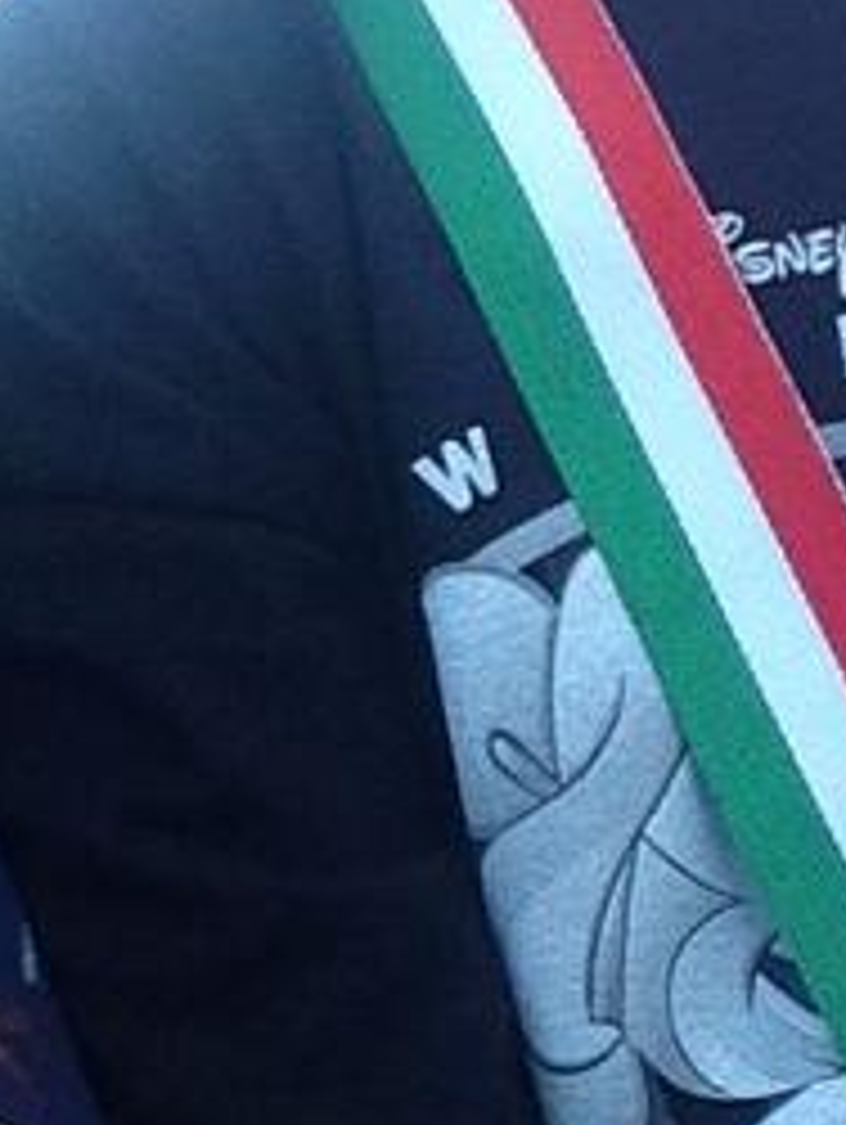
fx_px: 4099
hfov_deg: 11.7
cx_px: 56
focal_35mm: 126
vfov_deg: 15.6
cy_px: 464
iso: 40
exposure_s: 1/120
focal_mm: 2.18
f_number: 2.4
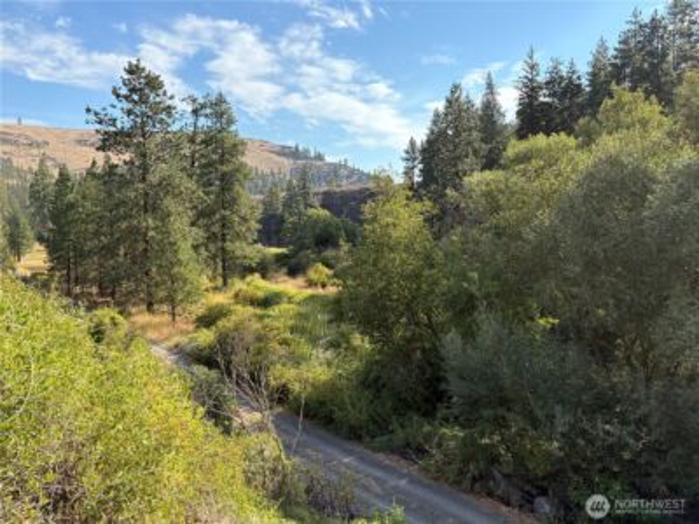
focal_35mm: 26
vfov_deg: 53.1
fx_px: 525
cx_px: 350
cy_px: 262
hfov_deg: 67.3
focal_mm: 5.96
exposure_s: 1/1751
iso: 64
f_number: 1.6
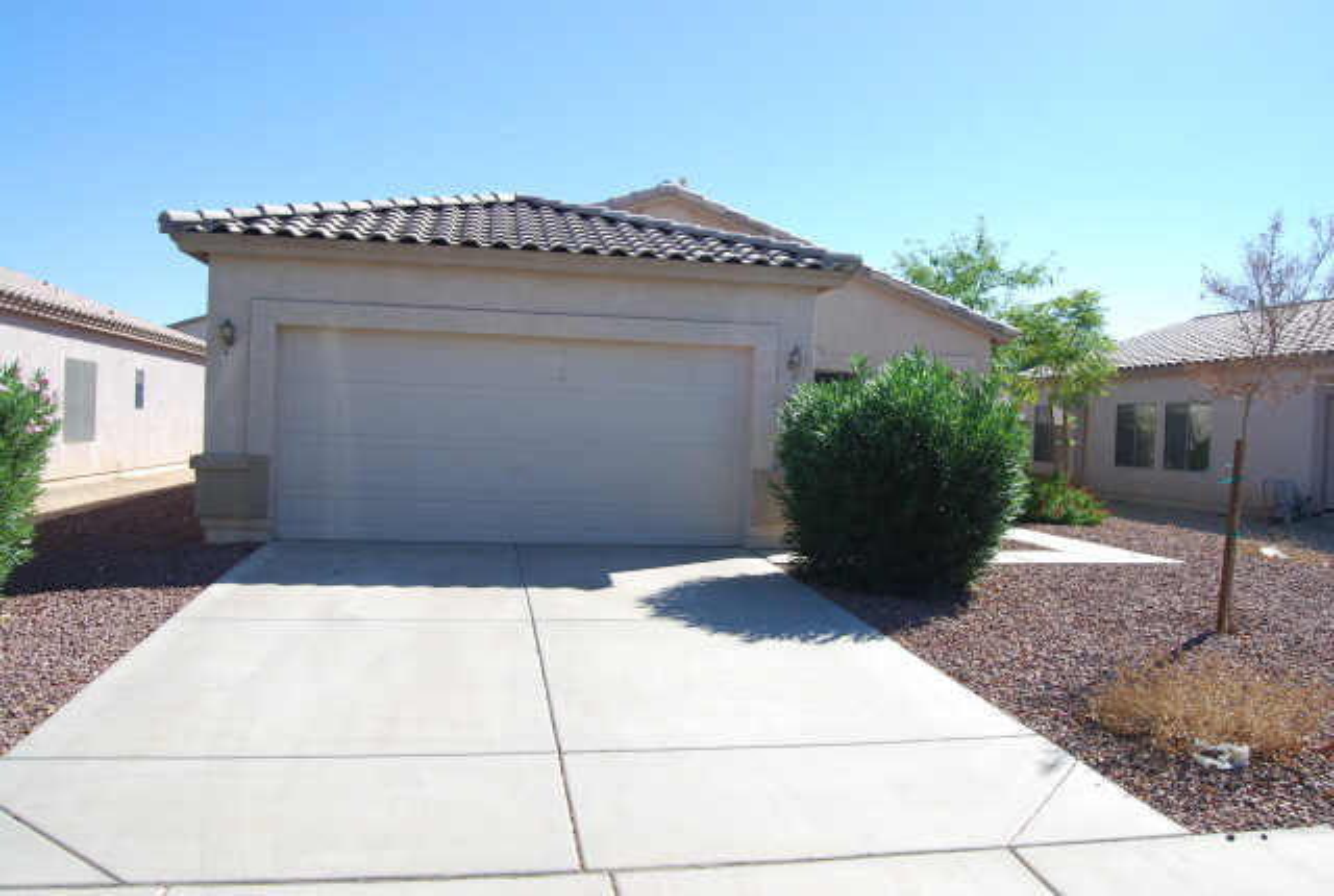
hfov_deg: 67.3
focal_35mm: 27
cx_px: 667
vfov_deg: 48.2
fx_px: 1003
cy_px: 448
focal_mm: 18
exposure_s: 1/200
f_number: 7.1
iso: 100
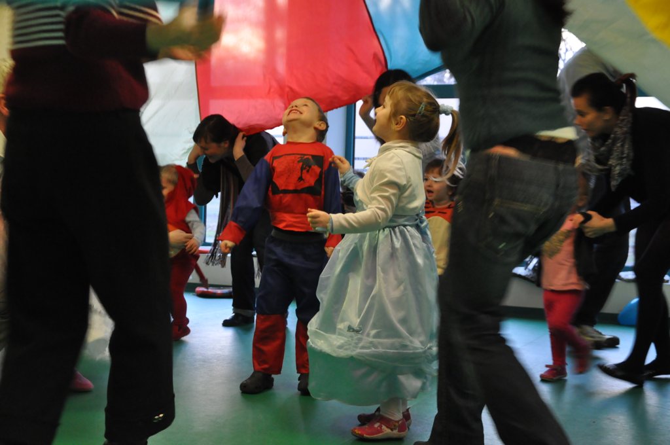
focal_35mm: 57
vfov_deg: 23.7
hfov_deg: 35.1
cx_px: 335
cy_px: 222
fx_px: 1059
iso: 2000
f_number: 4.5
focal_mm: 38
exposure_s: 1/40
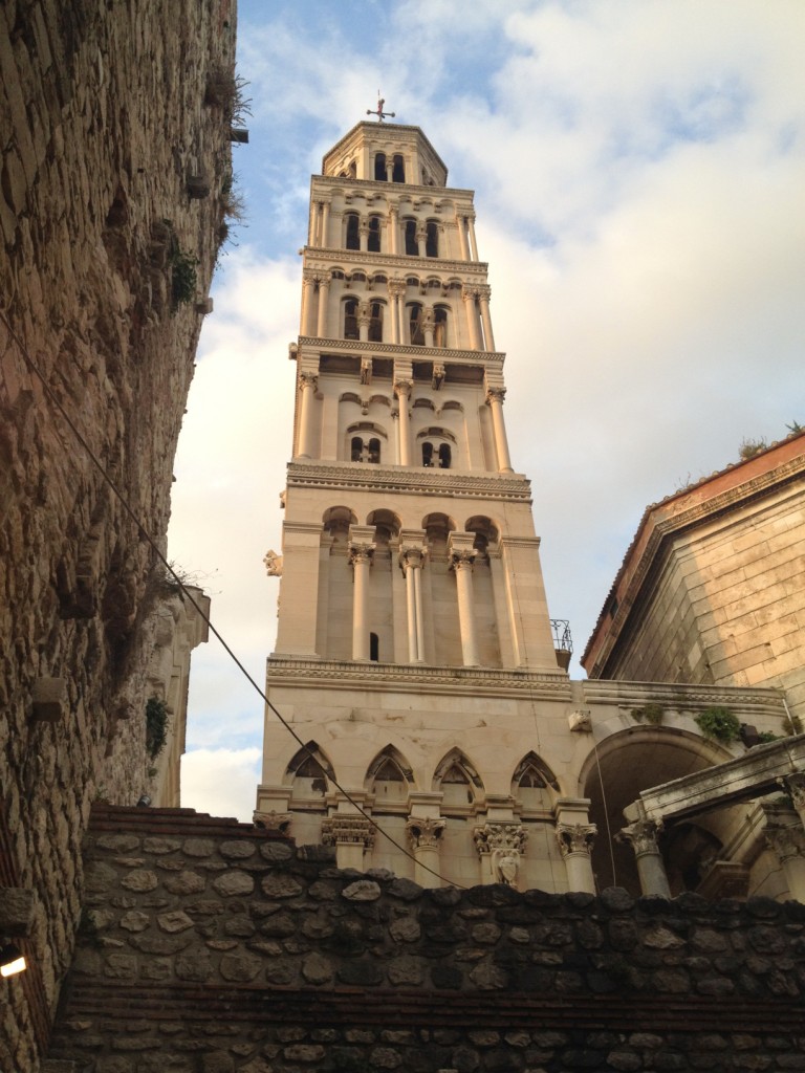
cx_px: 402
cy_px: 536
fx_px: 1085
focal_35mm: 35
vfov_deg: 52.6
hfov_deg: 40.7
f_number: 2.4
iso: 50
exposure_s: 1/198
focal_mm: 4.28
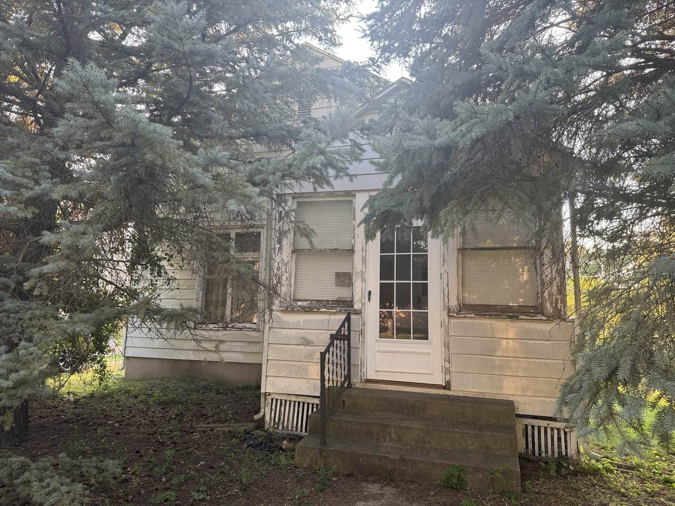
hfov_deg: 71.6
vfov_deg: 56.8
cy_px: 253
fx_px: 468
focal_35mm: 24
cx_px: 338
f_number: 1.78
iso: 64
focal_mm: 6.76
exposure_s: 1/153
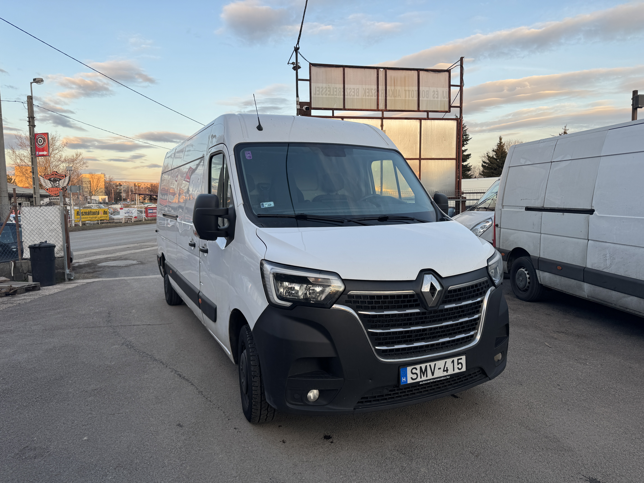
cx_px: 322
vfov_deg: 56.8
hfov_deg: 71.6
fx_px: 446
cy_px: 242
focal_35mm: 24
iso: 80
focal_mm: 6.76
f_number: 1.78
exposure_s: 1/467
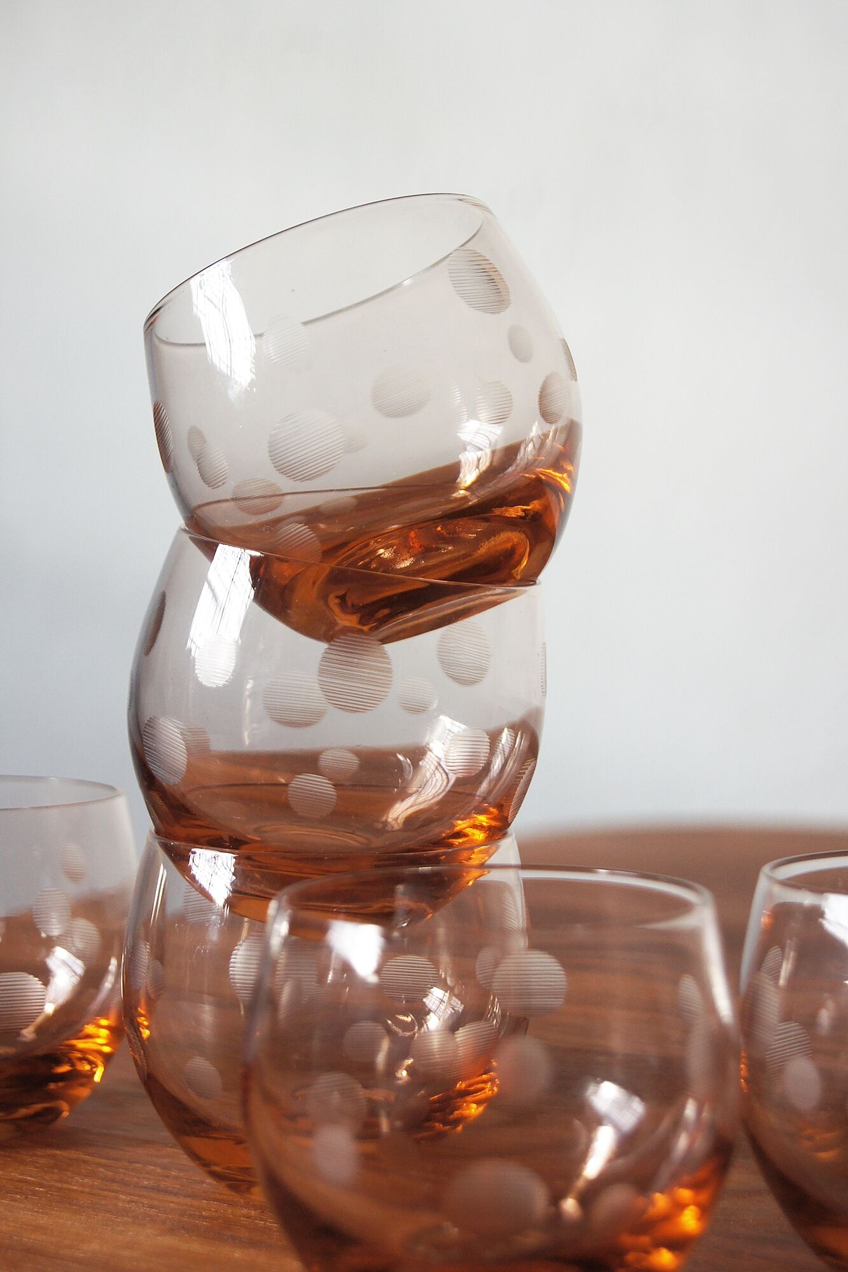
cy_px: 636
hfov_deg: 18.2
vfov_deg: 27.0
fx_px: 2650
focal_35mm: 75
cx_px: 424
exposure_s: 1/160
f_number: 5.6
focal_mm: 50
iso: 400
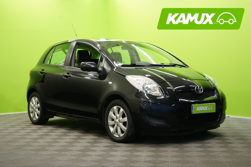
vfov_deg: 23.0
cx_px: 126
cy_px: 84
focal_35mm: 59
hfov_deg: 33.9
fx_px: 411
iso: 320
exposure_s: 1/15
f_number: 5
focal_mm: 59
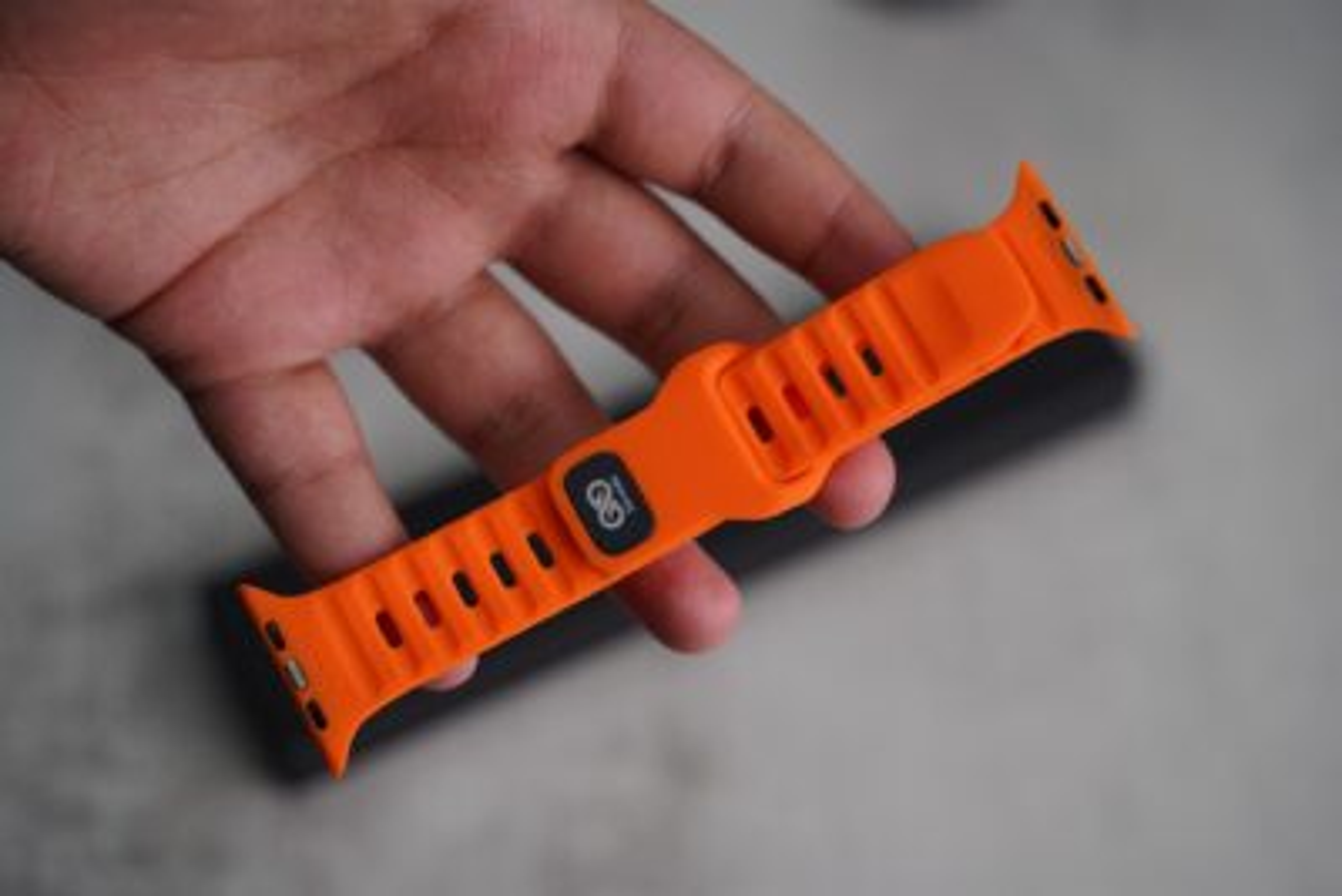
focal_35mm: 75
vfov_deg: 18.2
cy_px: 448
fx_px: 2797
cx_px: 671
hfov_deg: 27.0
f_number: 4
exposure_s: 1/80
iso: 320
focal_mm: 75
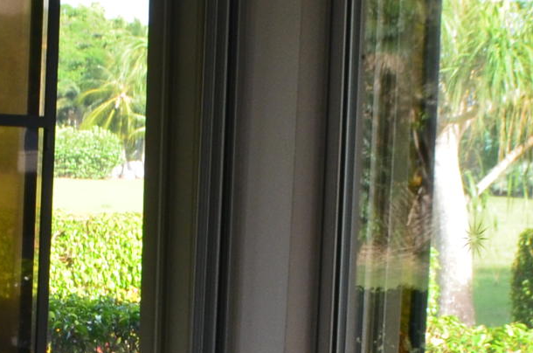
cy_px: 414
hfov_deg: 11.5
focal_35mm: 177
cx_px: -15
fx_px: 2615
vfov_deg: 7.7
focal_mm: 24
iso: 400
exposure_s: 1/50
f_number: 10
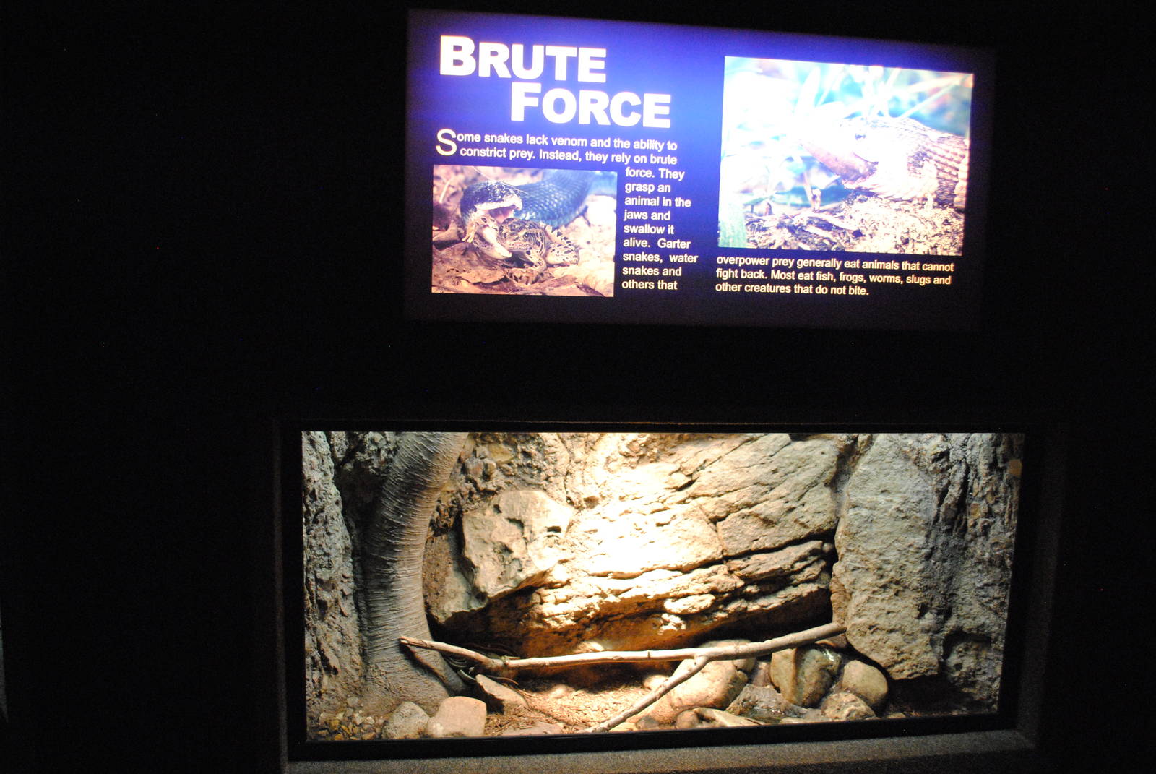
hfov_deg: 61.9
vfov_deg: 43.7
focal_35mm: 30
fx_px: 964
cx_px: 578
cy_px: 387
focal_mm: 20
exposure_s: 1/30
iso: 1400
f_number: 3.8
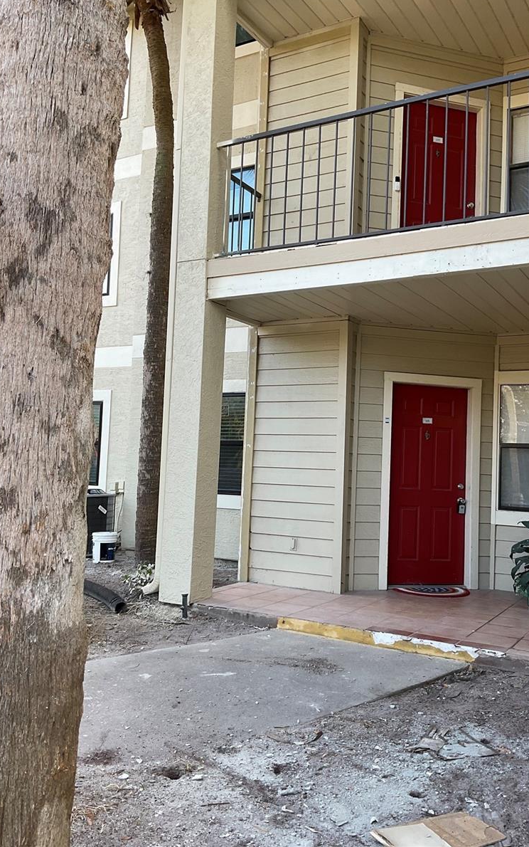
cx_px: 301
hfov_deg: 40.5
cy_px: 421
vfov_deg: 61.2
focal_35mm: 31
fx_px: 715
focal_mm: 3
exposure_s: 1/122
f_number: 1.8
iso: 20
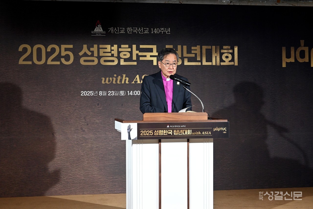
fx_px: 652
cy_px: 104
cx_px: 156
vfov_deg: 18.2
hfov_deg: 27.0
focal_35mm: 75
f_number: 6.3
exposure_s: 1/125
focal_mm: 50
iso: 1400
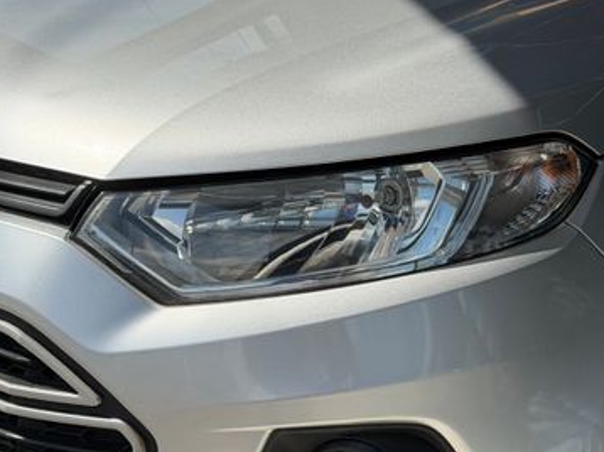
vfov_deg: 14.2
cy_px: 400
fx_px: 1796
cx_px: 170
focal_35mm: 103
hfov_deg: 19.0
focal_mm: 6.76
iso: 80
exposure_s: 1/7143
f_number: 1.78
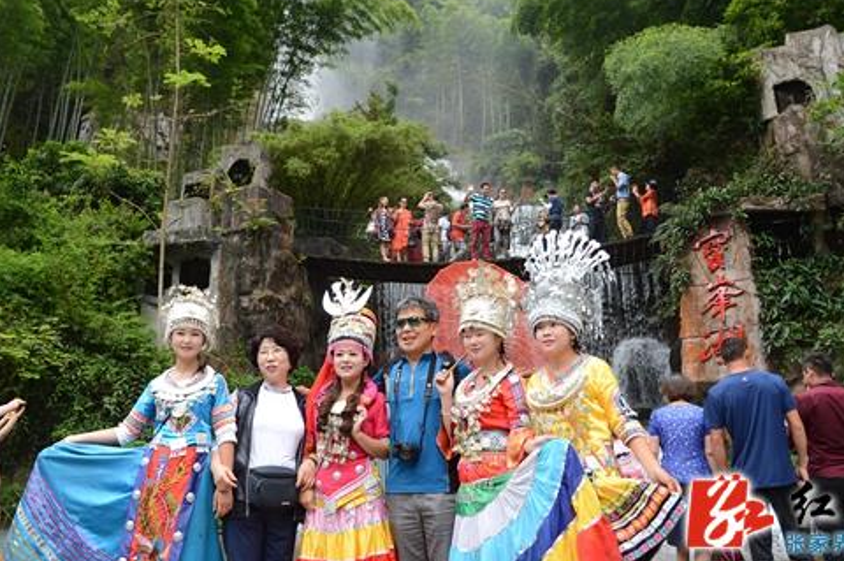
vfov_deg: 43.4
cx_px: 401
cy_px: 238
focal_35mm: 30
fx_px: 703
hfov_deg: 61.9
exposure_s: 1/100
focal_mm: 24
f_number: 5
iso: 800
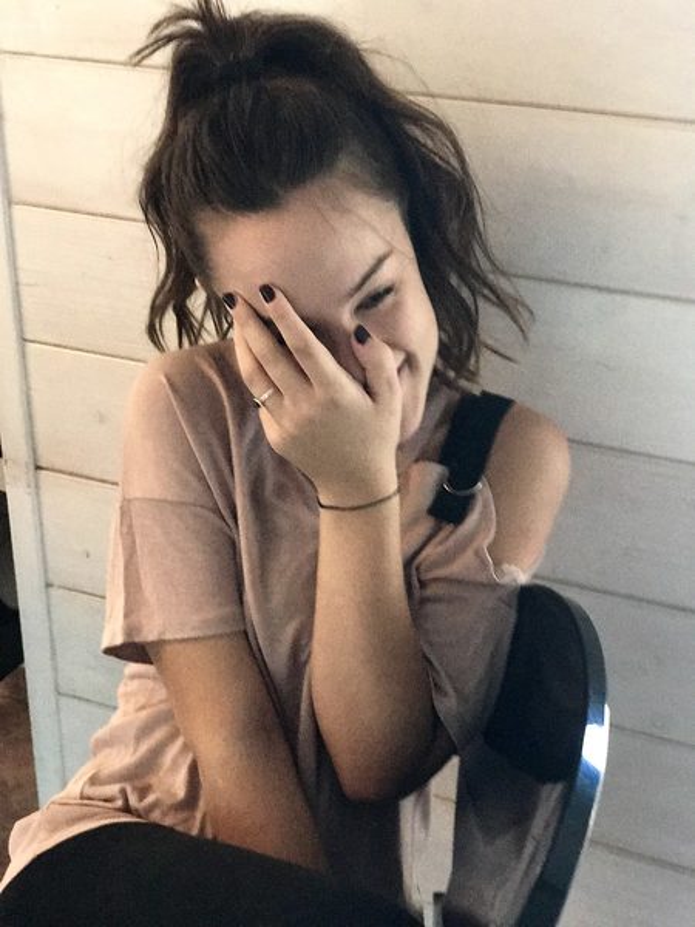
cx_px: 348
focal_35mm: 57
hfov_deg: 25.7
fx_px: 1526
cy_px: 464
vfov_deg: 33.8
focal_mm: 6.6
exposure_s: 1/50
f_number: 2.8
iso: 400
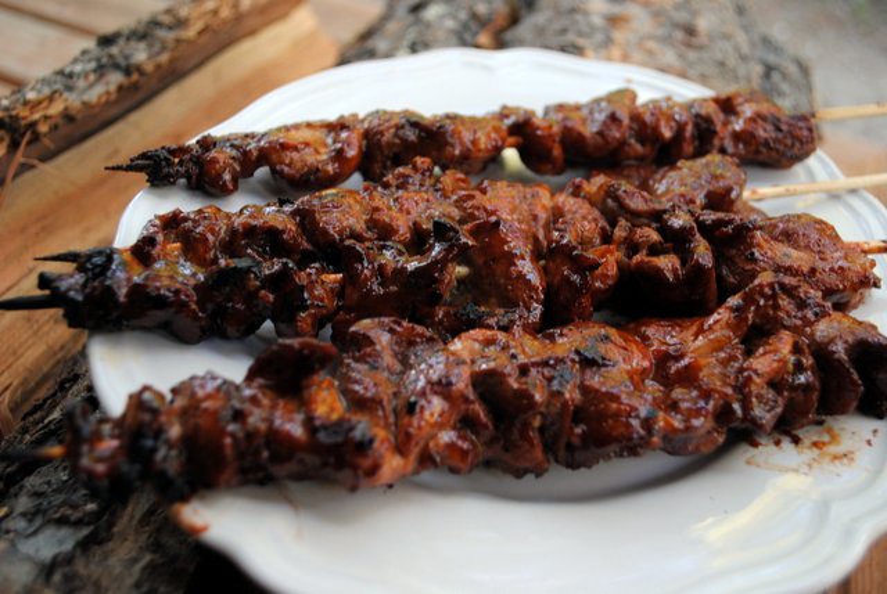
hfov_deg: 53.1
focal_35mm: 36
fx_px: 888
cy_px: 297
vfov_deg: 37.0
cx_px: 444
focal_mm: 24
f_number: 4
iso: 400
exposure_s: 1/30
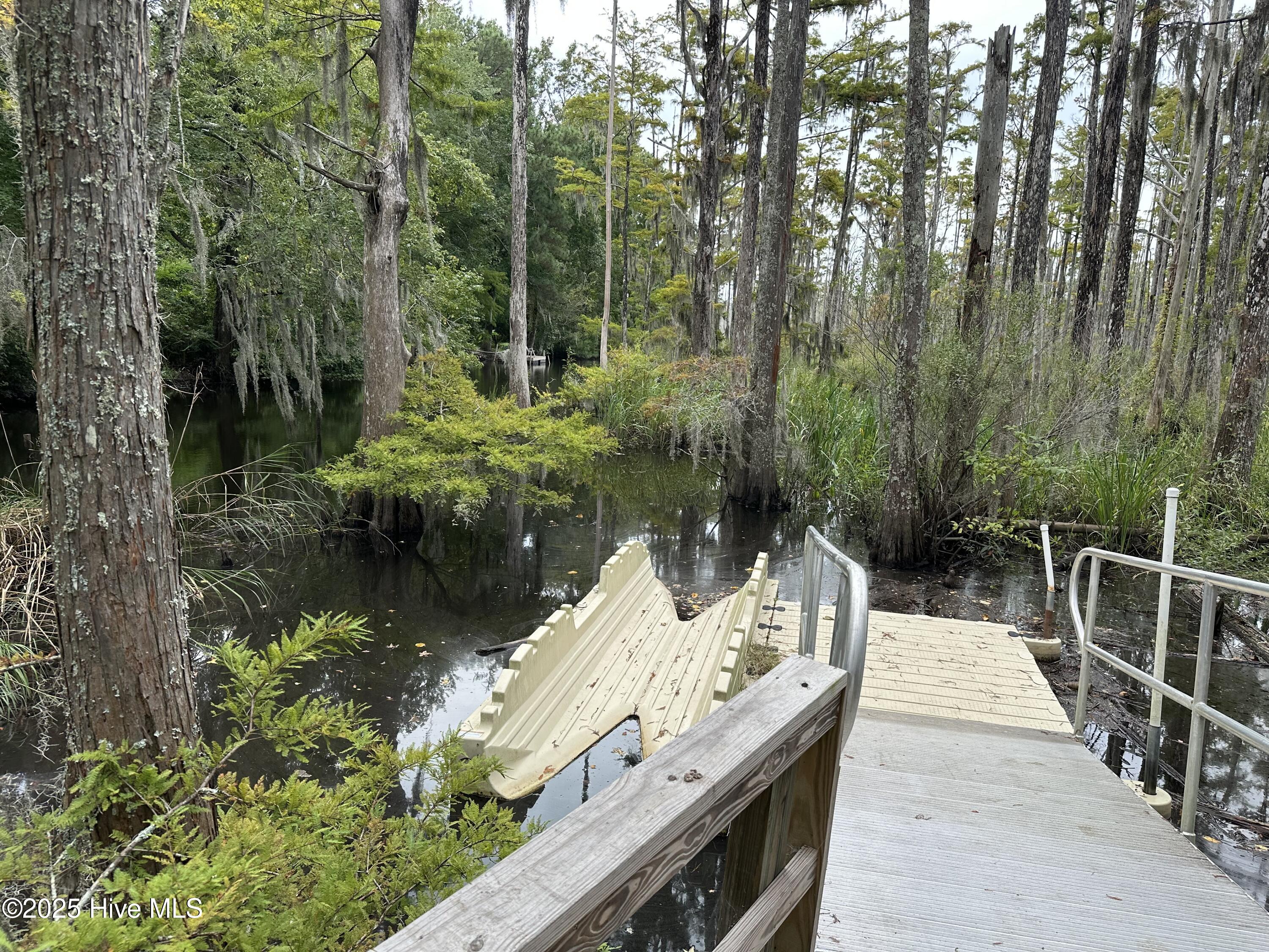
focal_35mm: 24
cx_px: 634
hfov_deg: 71.6
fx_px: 880
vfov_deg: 56.8
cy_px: 476
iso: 80
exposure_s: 1/887
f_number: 1.78
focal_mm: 6.86
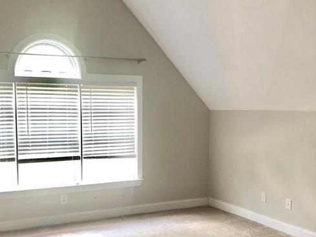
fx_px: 402
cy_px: 143
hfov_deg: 42.8
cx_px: 134
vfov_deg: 32.8
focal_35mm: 44
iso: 50
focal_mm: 3.99
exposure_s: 1/15
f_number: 1.8
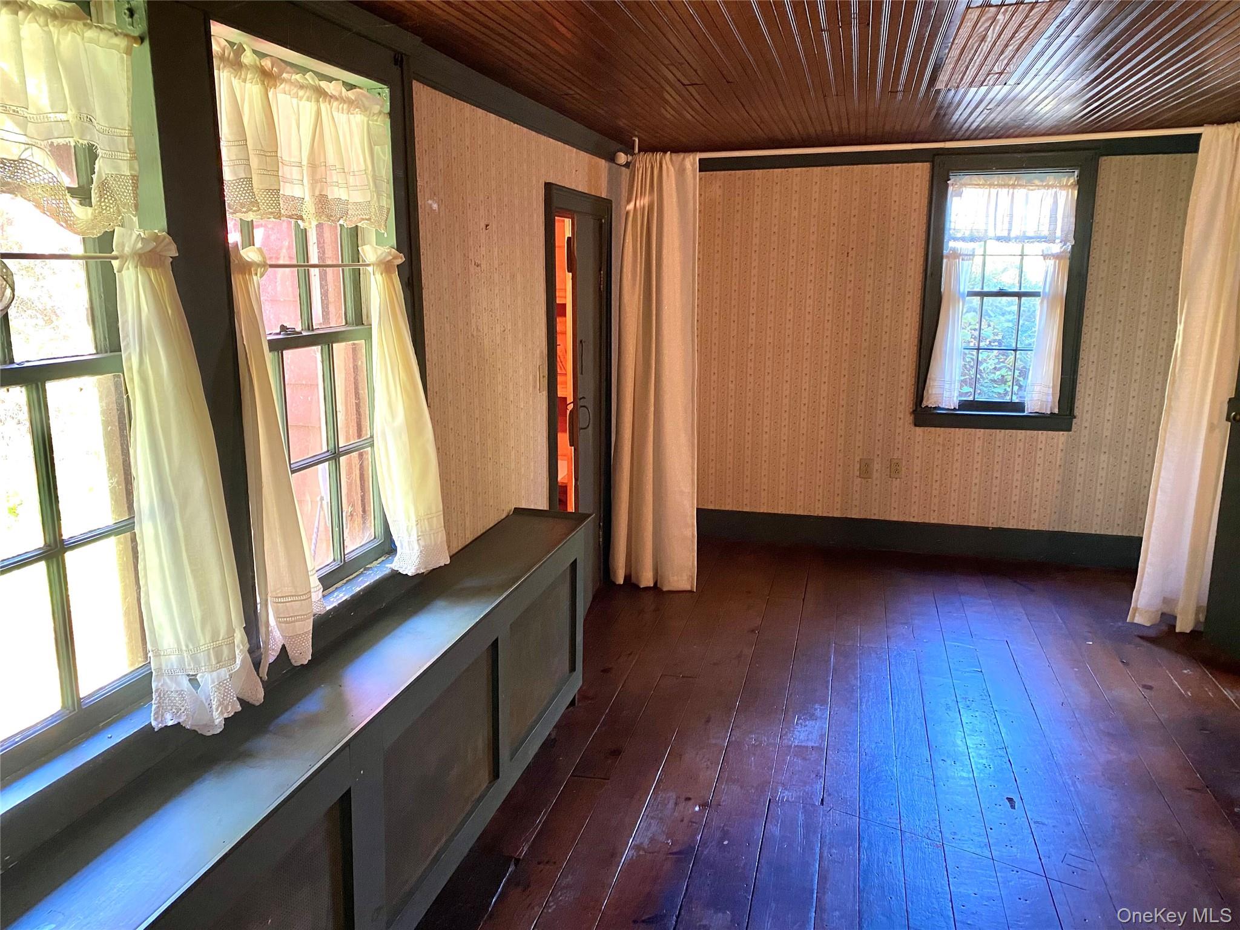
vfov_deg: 53.1
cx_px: 620
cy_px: 465
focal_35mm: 26
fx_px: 931
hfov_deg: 67.3
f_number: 1.8
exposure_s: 1/60
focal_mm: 4.25
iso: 320
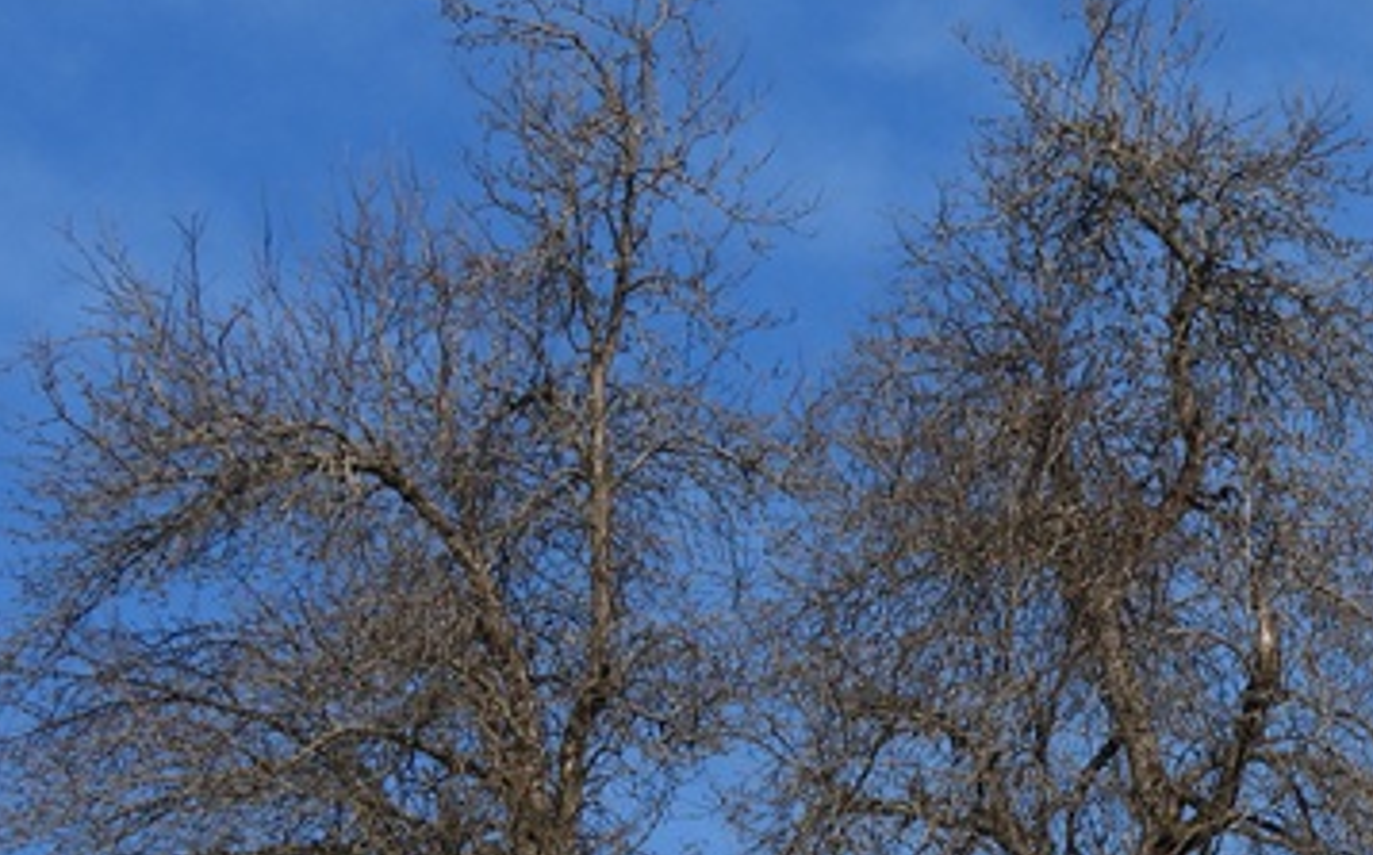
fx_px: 6206
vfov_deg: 7.9
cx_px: 1335
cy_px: 713
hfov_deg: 12.5
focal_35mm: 166
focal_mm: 12.5
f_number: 3.5
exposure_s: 1/1250
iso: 100
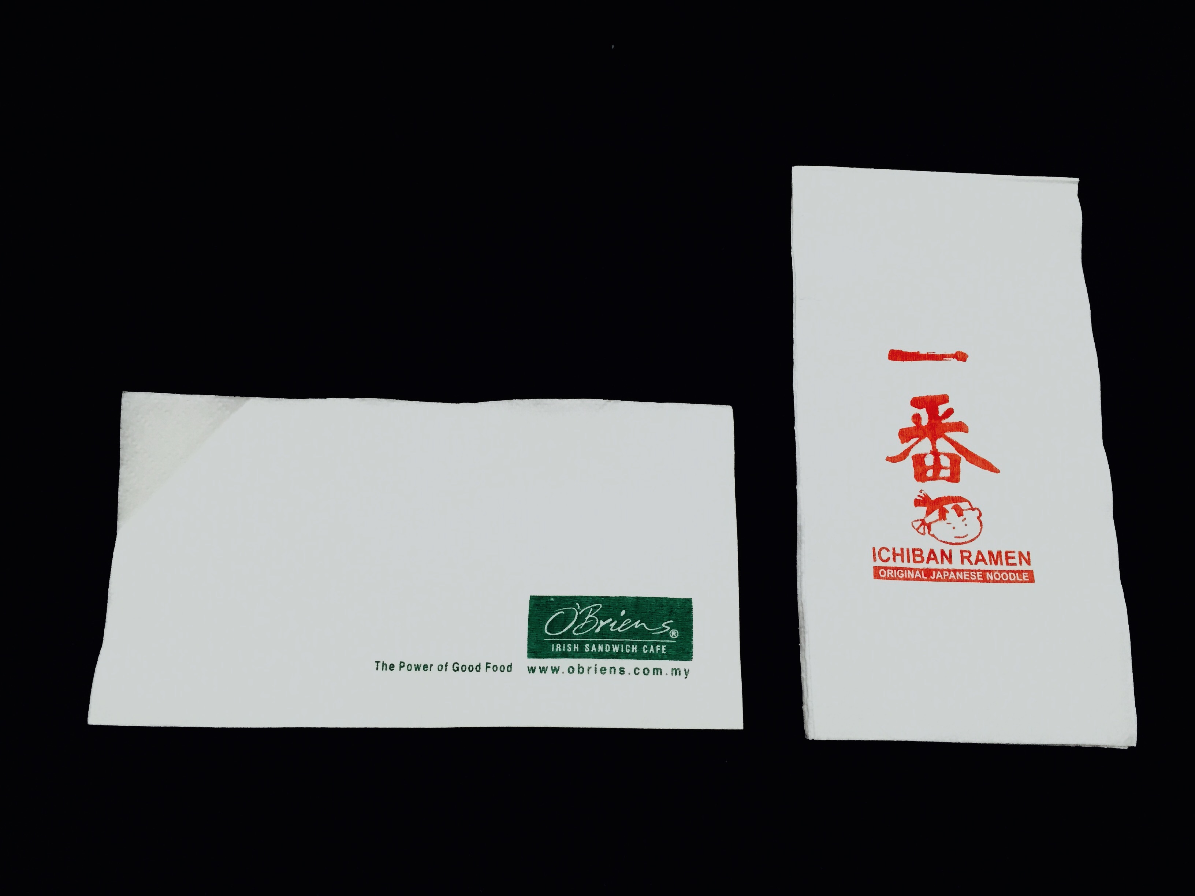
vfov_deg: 48.2
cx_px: 598
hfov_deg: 61.7
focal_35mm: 29
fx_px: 1001
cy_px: 448
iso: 320
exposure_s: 1/33
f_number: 2.2
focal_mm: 4.15
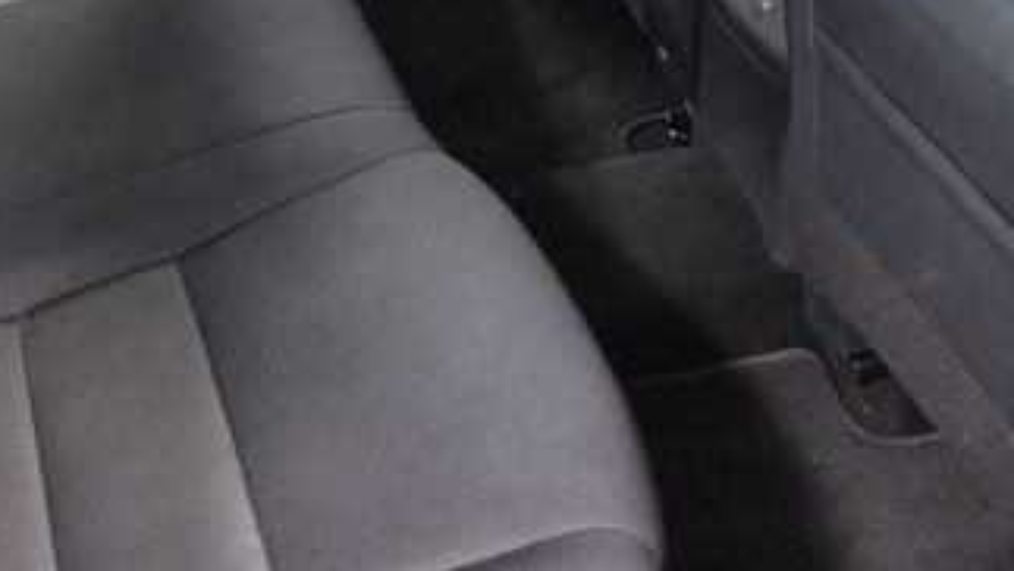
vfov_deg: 20.4
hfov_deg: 35.8
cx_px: 185
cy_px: -63
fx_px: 1506
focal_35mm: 56
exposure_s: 1/60
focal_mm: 18
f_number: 4
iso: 2500
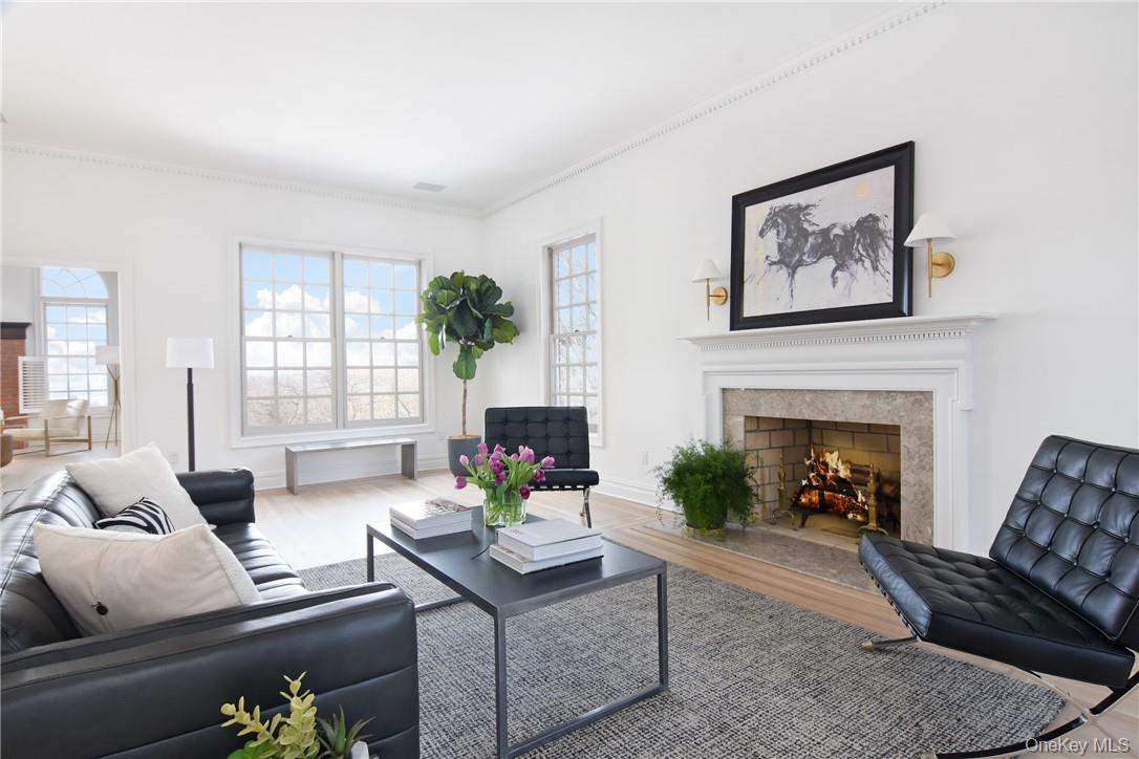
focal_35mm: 18
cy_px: 380
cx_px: 570
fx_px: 569
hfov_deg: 90.0
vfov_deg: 67.4
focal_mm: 12
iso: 640
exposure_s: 1/40
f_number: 11
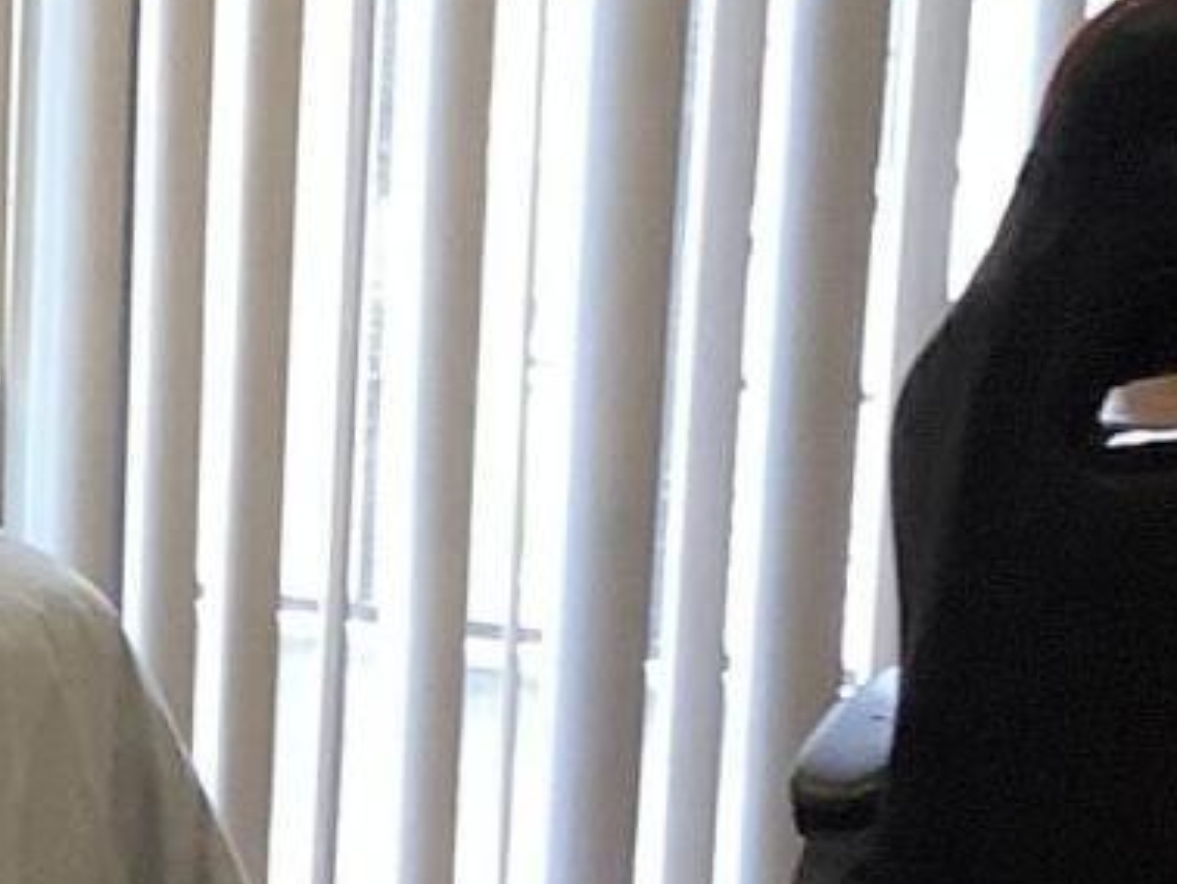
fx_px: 5580
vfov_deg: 9.0
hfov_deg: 11.4
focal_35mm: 164
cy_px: 647
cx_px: -754
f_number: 2.4
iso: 200
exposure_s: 1/60
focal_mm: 3.3
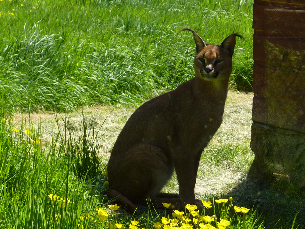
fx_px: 1419
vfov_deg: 9.2
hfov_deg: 12.3
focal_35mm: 161
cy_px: 114
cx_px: 152
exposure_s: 1/200
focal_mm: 14.7
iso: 80
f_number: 4.3
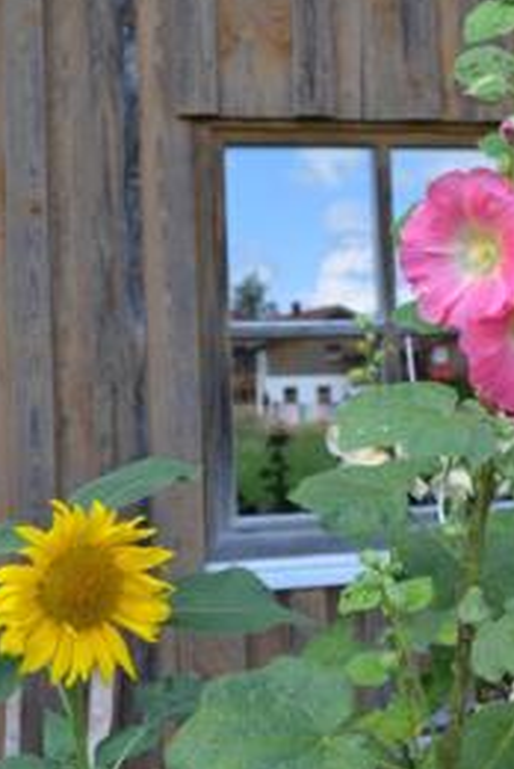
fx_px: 1303
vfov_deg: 32.8
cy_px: 346
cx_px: 346
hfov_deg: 22.2
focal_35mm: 61
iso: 160
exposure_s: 1/125
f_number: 5.6
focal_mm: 24
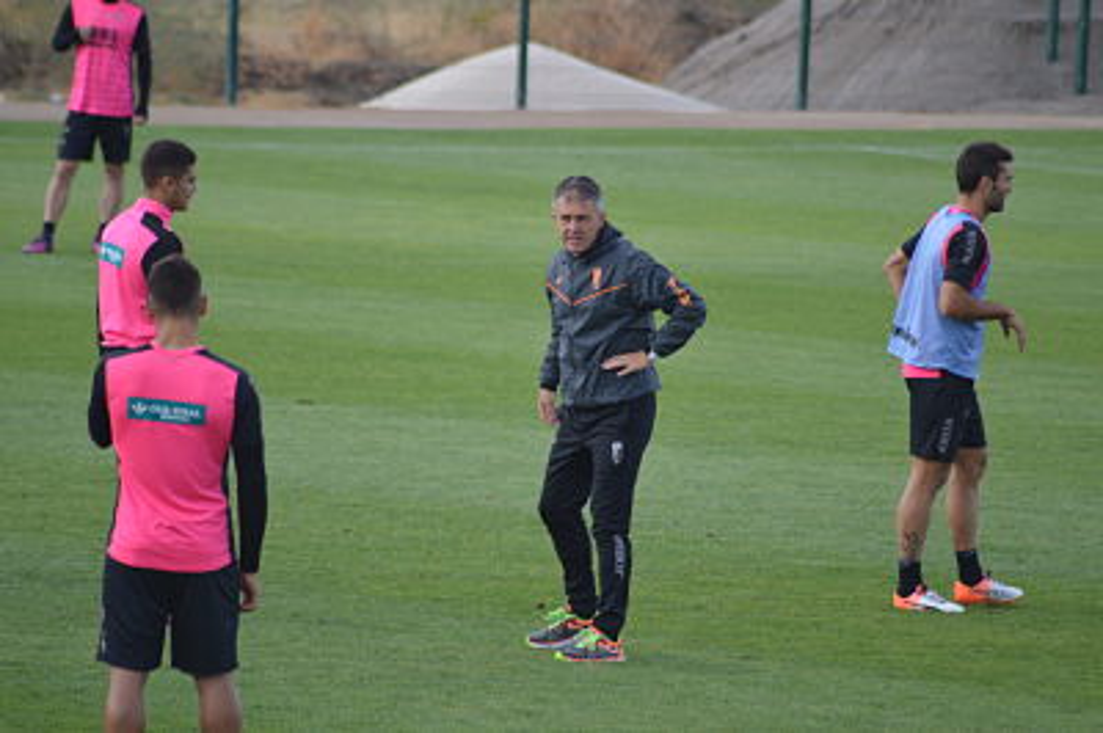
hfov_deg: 4.6
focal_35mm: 450
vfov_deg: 3.0
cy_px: 366
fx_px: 13776
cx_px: 552
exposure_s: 1/800
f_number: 5.6
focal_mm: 300
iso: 400
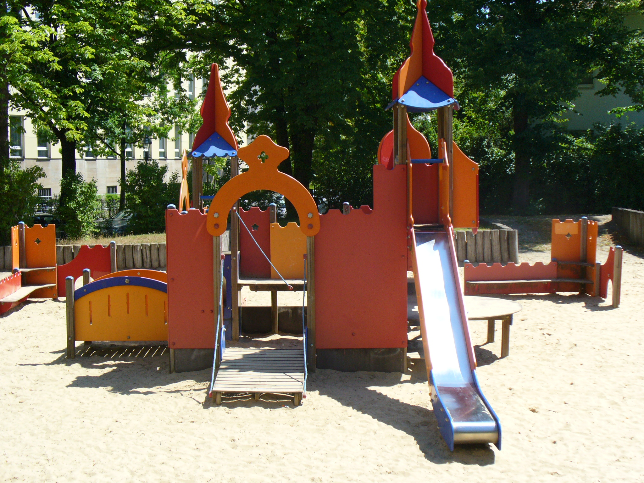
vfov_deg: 27.0
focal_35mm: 54
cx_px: 322
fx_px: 1005
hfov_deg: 35.5
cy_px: 242
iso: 100
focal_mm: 8.9
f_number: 6.2
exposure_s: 1/200
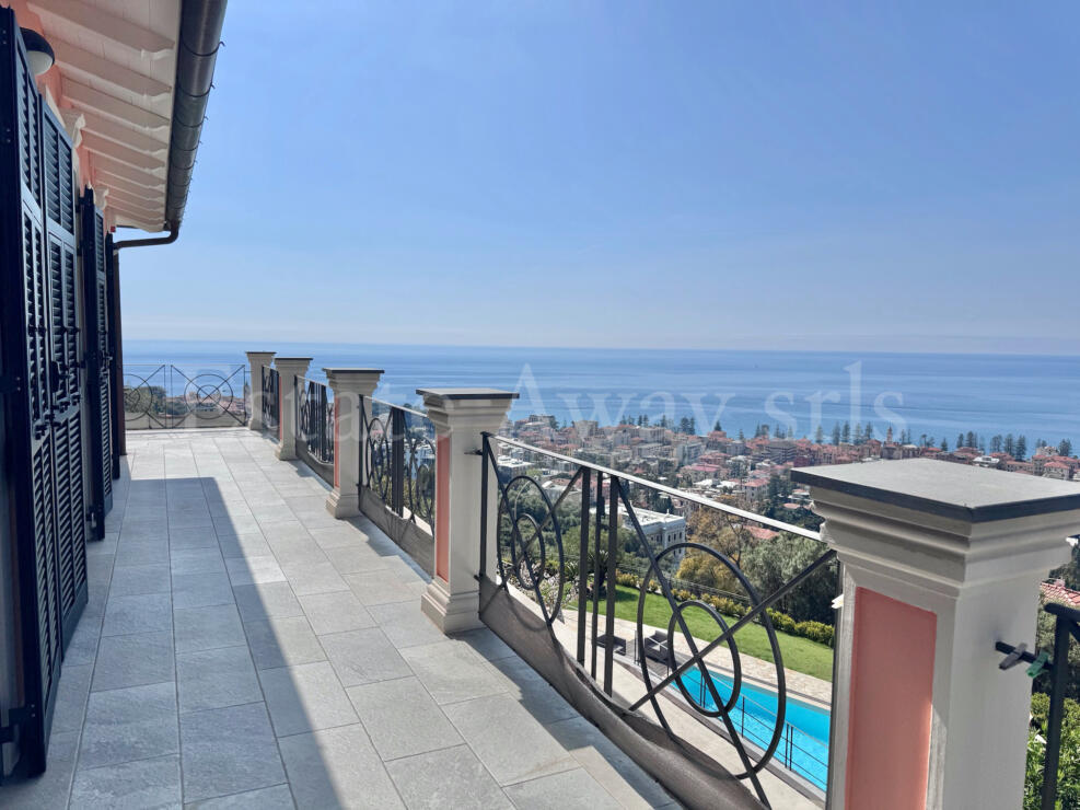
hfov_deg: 71.6
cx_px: 540
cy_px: 405
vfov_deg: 56.8
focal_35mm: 24
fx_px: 749
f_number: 1.78
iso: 80
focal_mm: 6.76
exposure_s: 1/12346
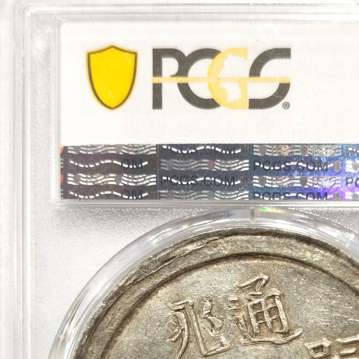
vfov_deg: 18.1
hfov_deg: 18.2
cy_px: 312
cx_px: 251
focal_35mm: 95
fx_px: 1115
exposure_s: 1/100
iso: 160
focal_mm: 5.56
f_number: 16
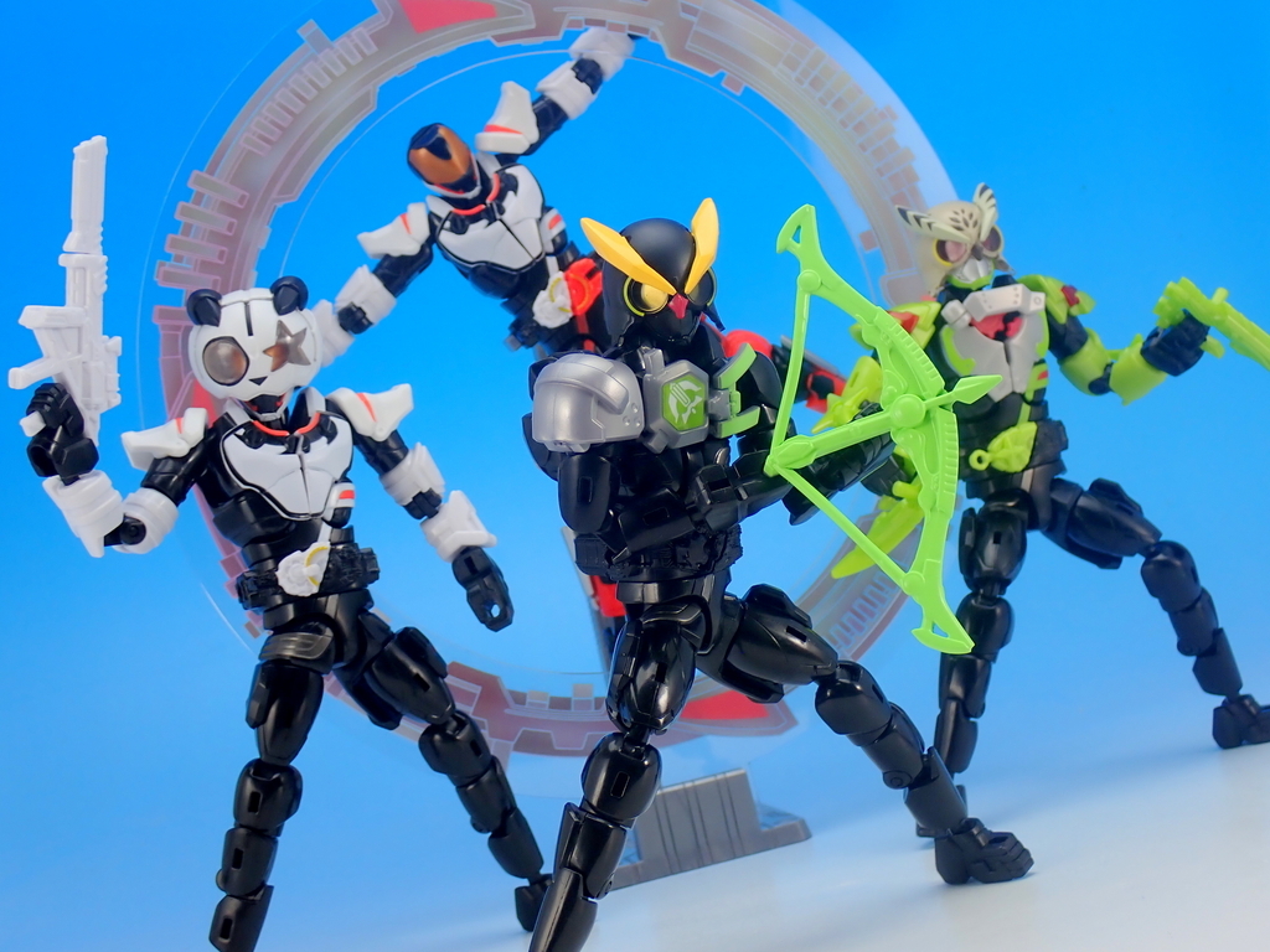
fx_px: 2128
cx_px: 635
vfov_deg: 25.2
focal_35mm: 58
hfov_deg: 33.2
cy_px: 476
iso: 100
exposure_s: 1/10
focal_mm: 10.35
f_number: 5
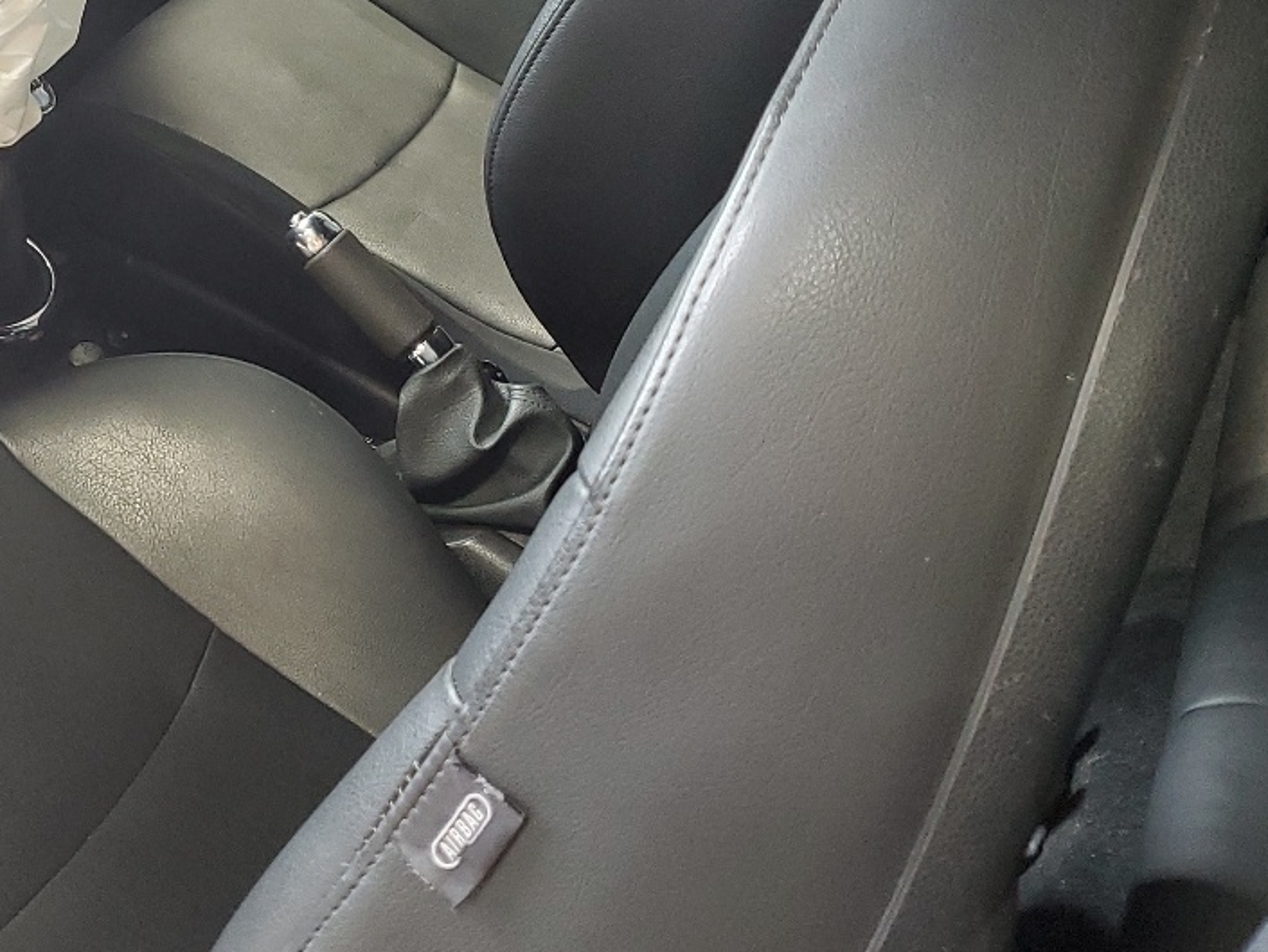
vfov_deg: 24.4
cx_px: 85
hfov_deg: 30.9
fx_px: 2162
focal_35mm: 59
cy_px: 180
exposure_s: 1/60.2
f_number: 1.5
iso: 113
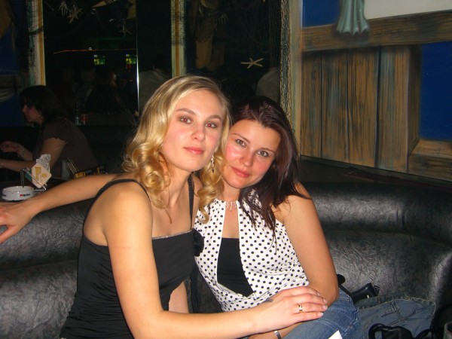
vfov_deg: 37.7
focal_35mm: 38
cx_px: 226
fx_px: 496
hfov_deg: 49.0
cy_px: 170
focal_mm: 7.9
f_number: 2.8
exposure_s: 1/60
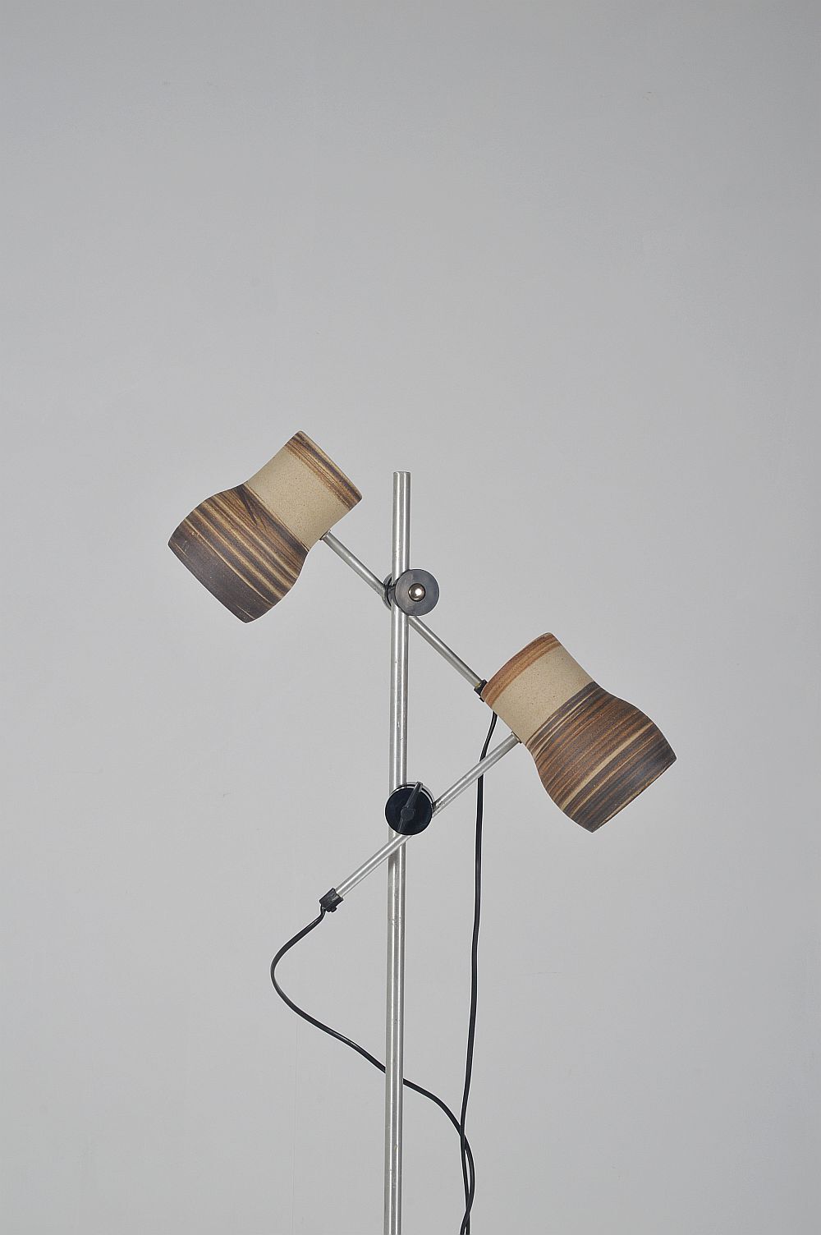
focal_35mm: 42
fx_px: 1439
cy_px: 618
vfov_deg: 46.4
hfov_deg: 31.8
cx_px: 410
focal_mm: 28
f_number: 22
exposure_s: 1/125
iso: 100
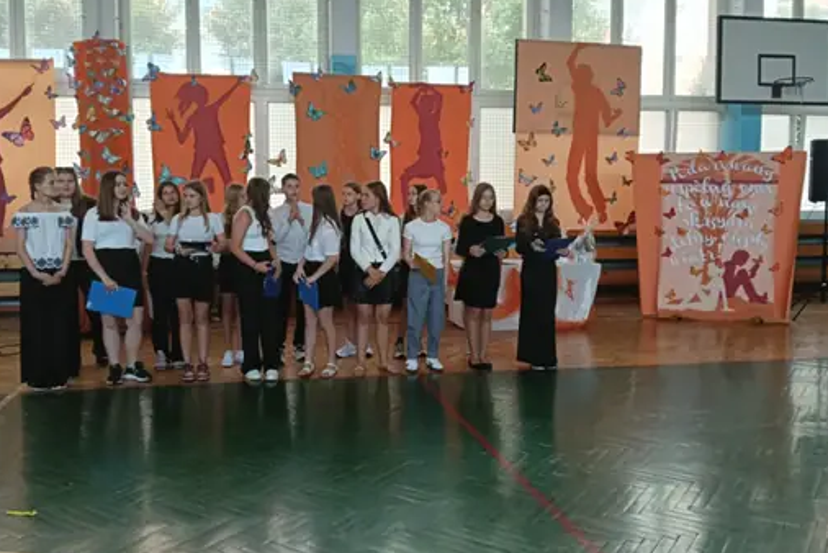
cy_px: 254
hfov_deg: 58.7
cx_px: 401
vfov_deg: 41.1
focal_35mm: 32
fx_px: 736
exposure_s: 1/100
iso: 80
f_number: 1.8
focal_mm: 3.98
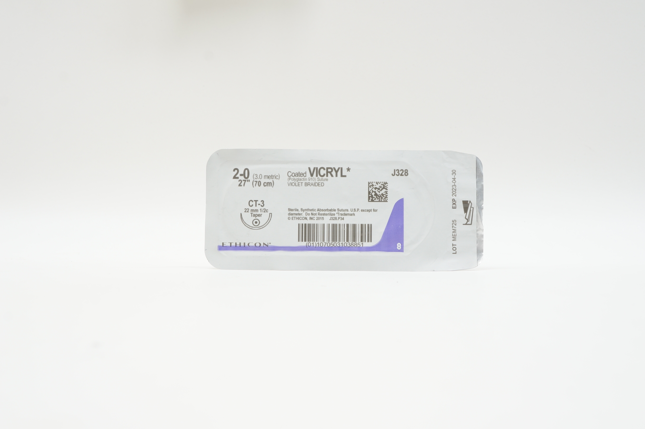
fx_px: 859
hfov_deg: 41.2
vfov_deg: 28.0
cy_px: 214
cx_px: 322
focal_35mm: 48
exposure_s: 1/15
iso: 400
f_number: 10
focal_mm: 32
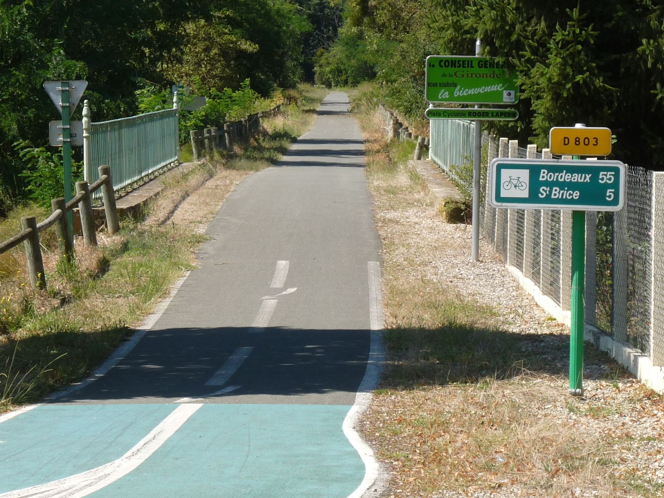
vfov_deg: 9.1
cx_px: 332
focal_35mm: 163
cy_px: 249
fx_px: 3127
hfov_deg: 12.1
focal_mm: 16.7
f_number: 5.6
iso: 100
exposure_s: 1/320
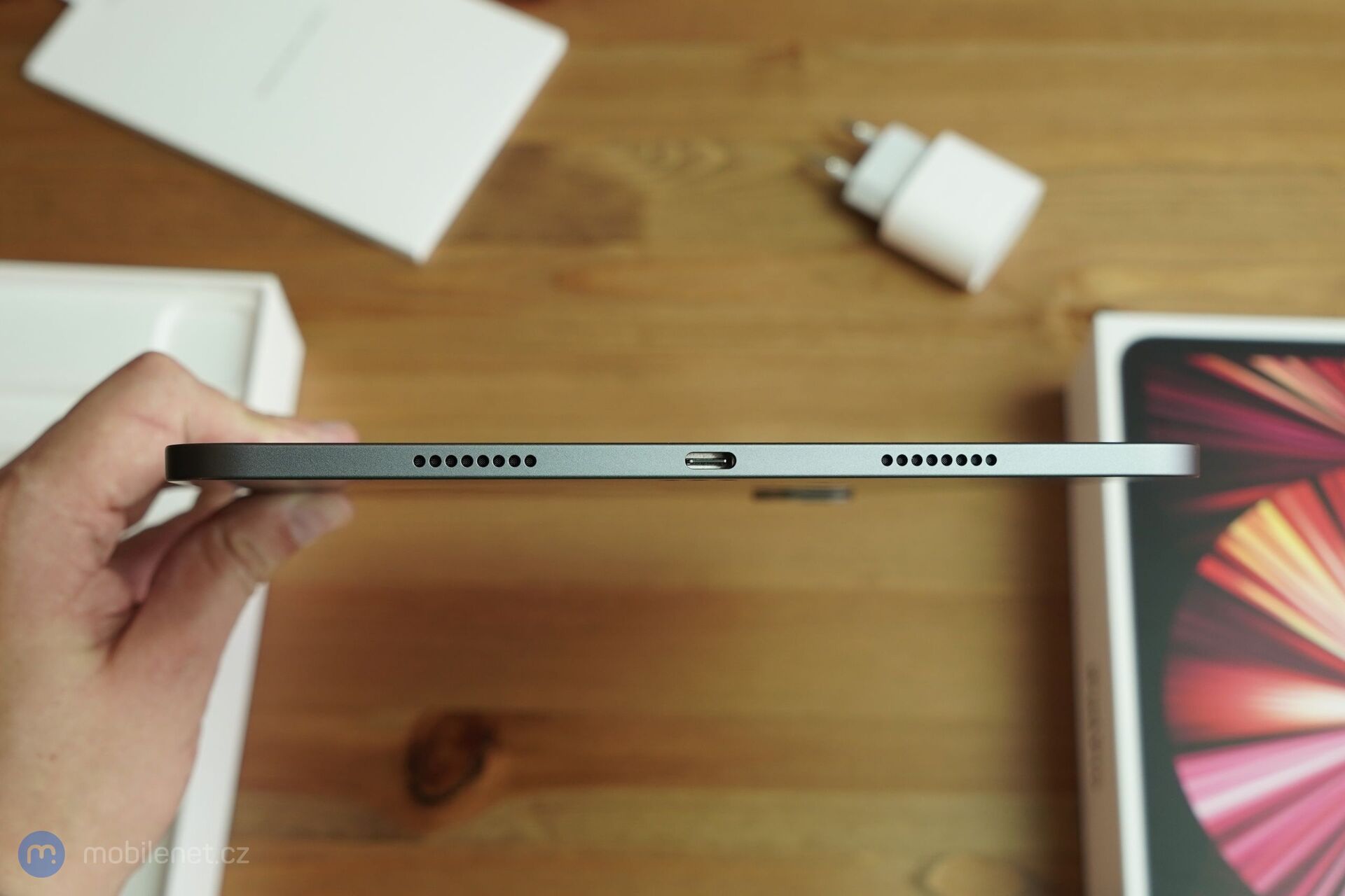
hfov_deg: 57.2
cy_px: 448
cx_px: 672
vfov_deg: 40.0
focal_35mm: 33
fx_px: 1233
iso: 640
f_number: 6.3
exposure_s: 1/160
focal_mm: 33
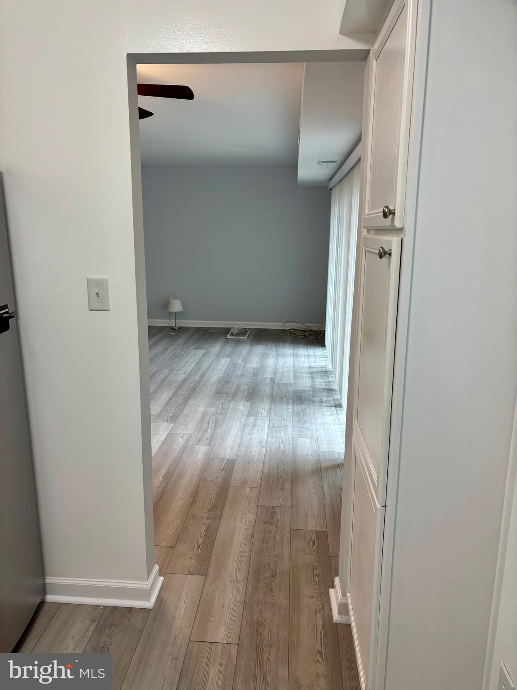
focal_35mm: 26
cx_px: 258
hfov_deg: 53.1
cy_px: 345
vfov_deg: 67.3
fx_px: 518
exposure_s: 1/120
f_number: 1.6
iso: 100
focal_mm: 5.96
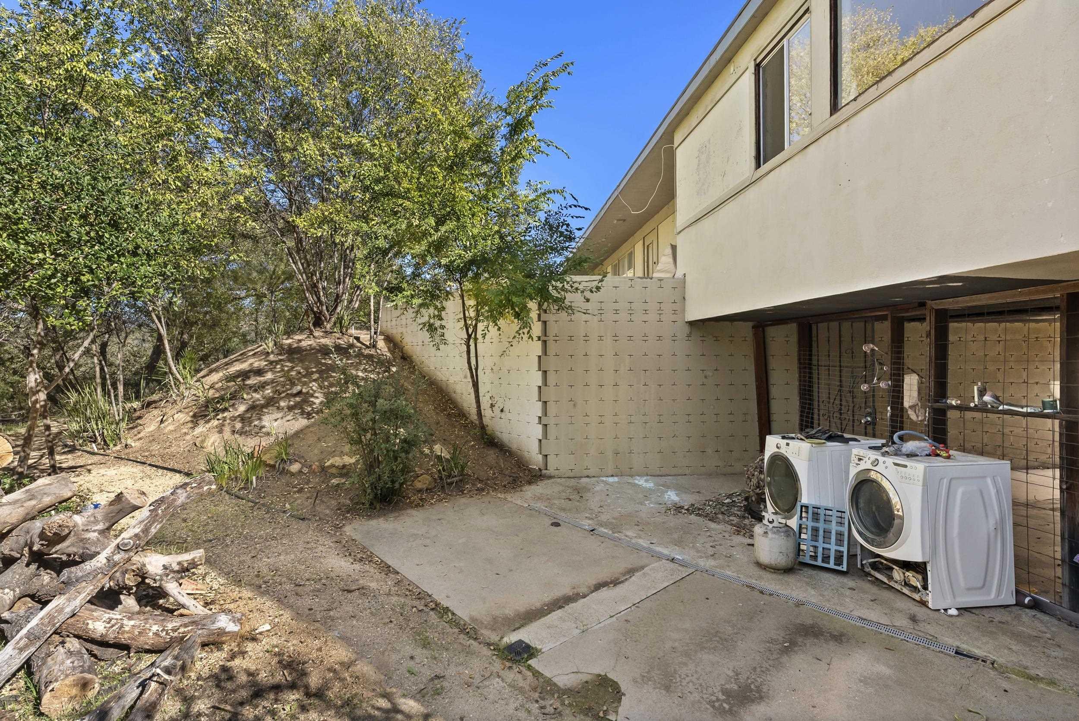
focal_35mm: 16
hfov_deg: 96.7
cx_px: 540
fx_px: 480
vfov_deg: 73.8
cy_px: 360
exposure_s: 1/125
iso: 500
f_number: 8
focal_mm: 16
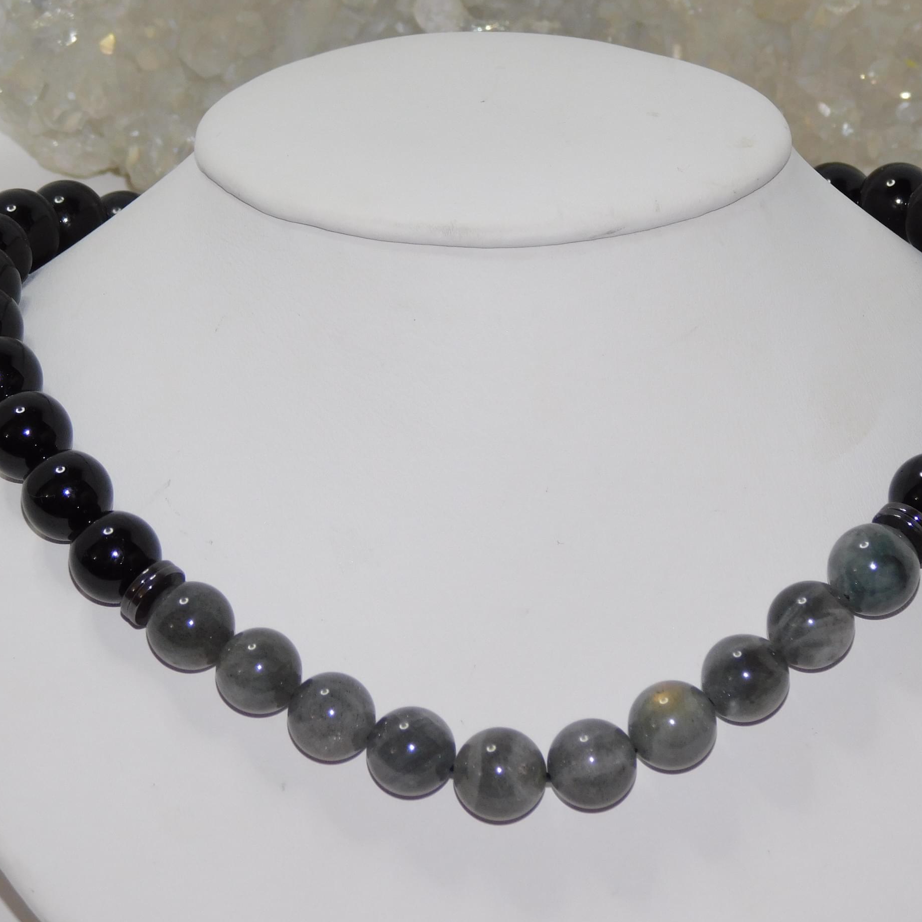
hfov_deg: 9.8
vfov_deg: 9.8
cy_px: 458
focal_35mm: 178
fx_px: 5364
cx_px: 494
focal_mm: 26.3
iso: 200
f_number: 5.1
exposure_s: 1/60
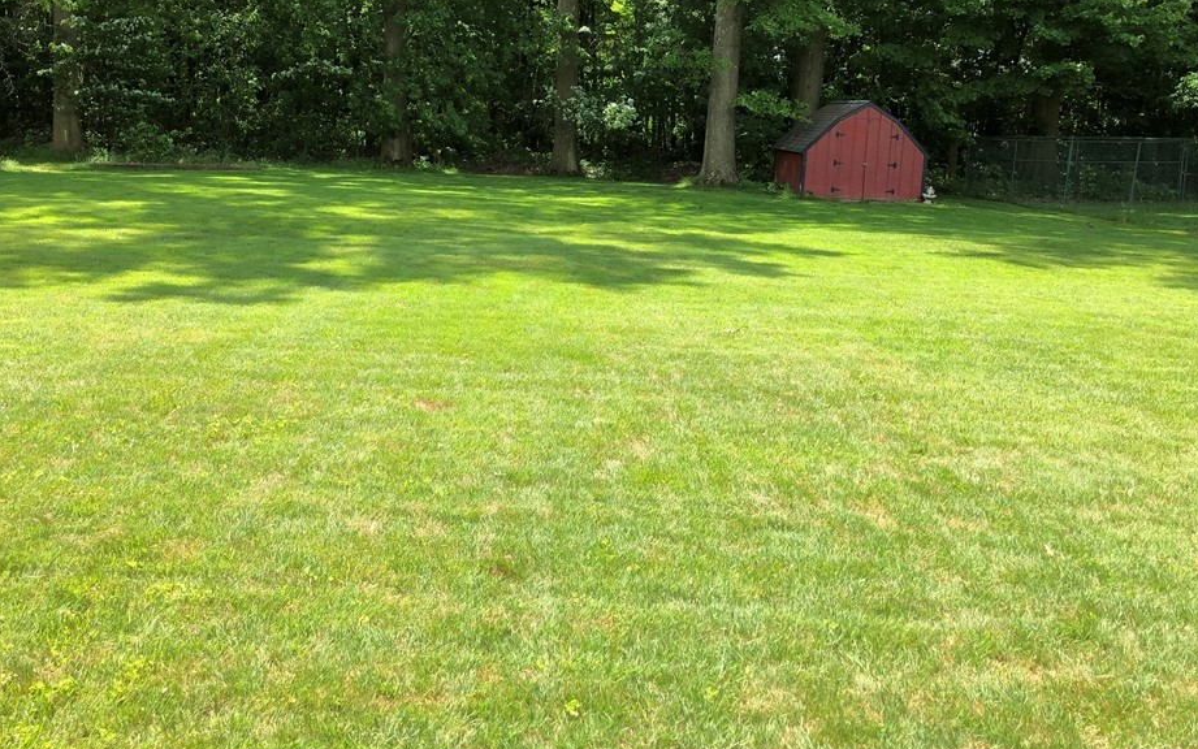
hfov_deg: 58.0
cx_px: 539
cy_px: 286
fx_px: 1078
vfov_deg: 38.1
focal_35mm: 33
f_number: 1.8
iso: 20
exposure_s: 1/585
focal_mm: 3.99
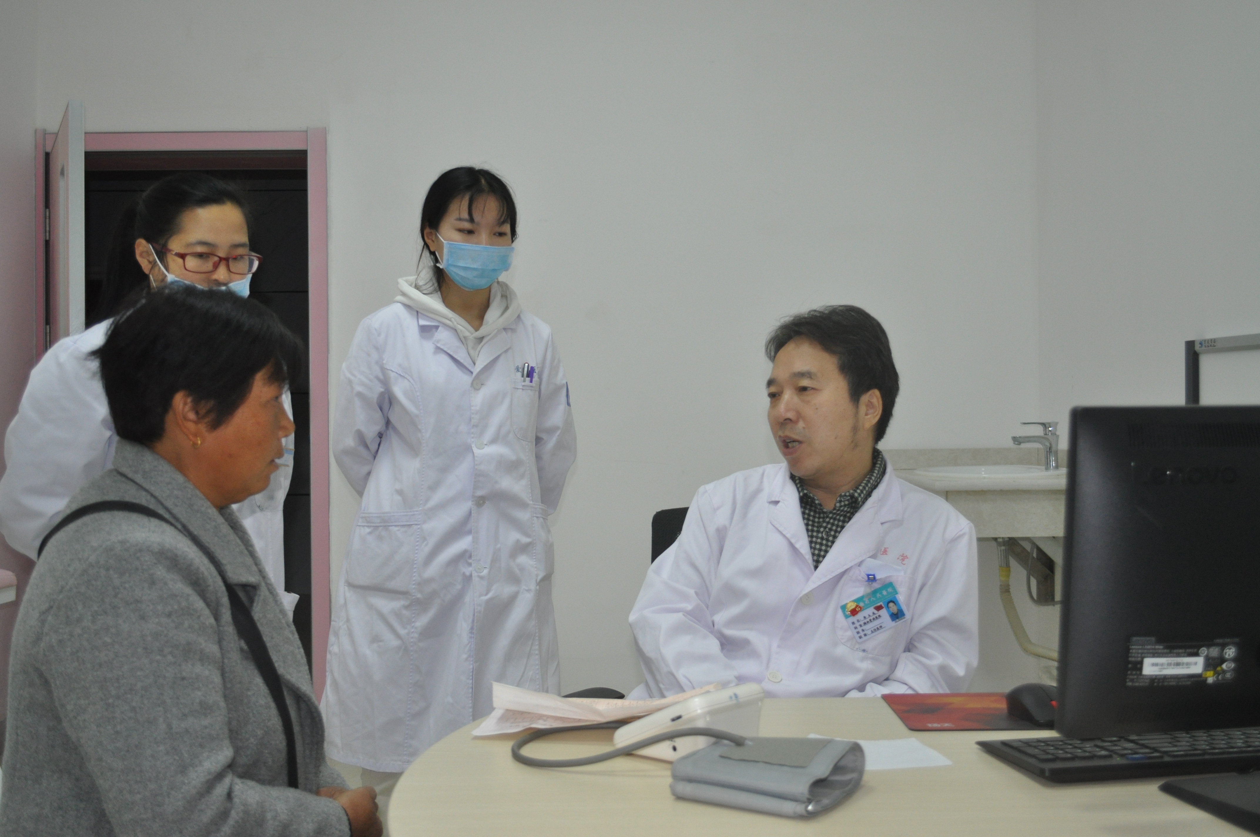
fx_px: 1258
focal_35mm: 36
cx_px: 630
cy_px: 418
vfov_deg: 36.8
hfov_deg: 53.2
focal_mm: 24
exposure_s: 1/60
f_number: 4
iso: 800
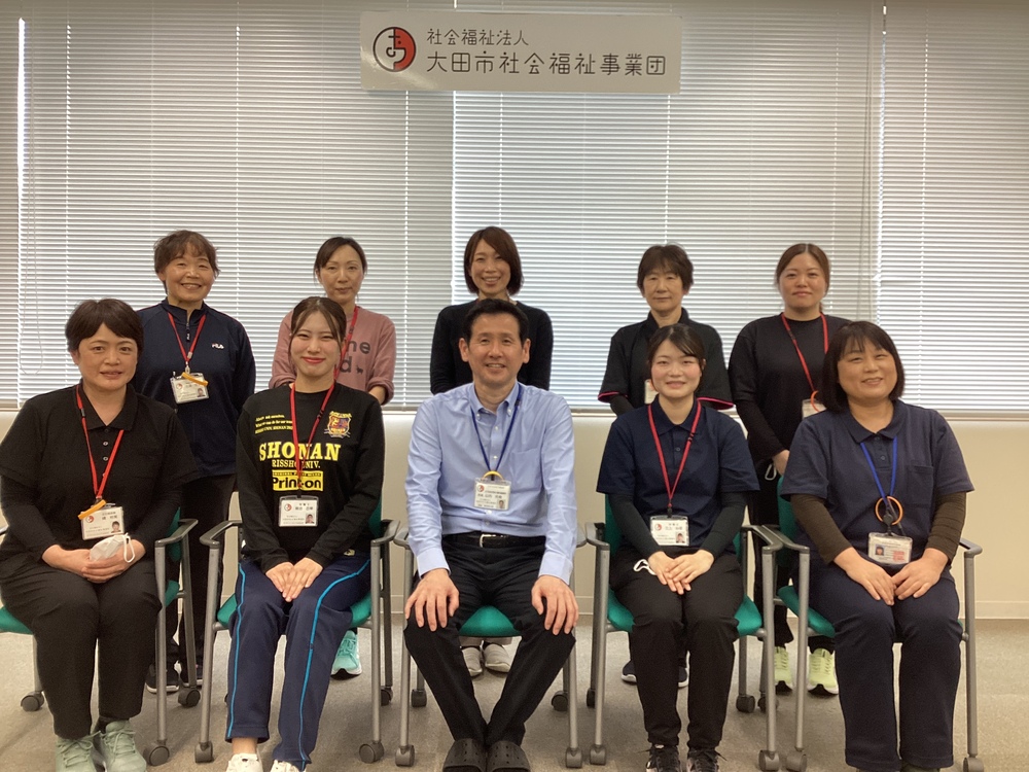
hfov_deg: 58.4
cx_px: 514
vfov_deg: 45.4
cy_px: 386
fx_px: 922
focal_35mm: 31
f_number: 2.4
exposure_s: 1/60
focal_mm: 3.3
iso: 80
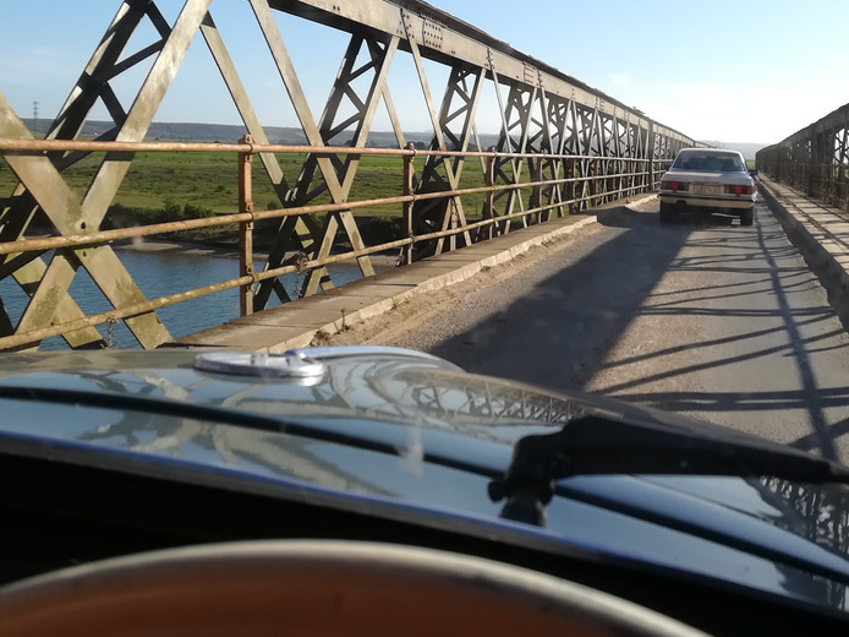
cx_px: 544
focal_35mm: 40
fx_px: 981
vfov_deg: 35.8
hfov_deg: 46.3
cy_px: 243
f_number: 2.2
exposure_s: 1/837
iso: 50
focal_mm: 3.83
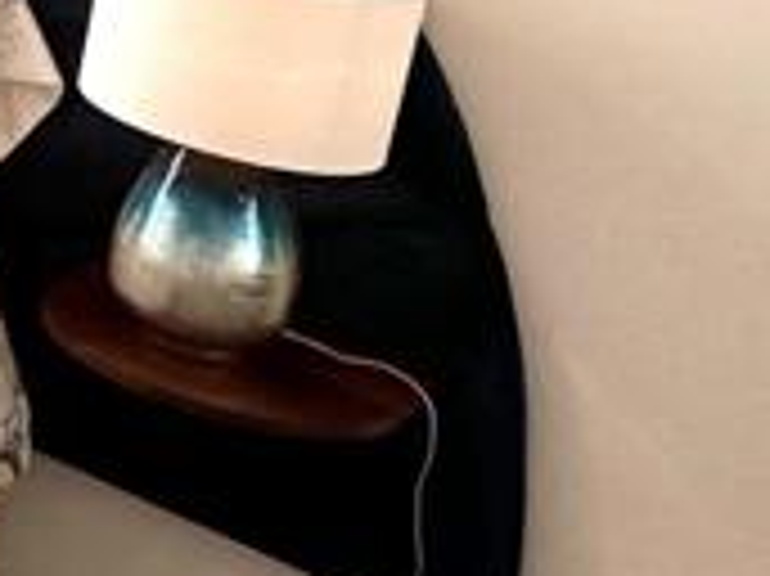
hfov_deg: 14.8
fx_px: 1867
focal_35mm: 84
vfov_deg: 16.2
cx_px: -1067
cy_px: -266
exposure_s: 1/407
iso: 40
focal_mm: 2.22
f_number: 2.2
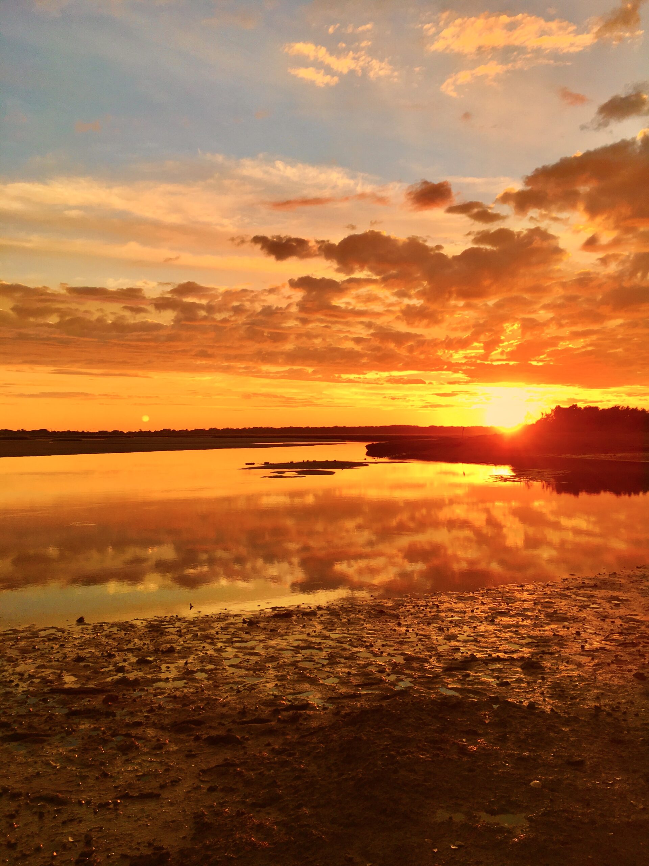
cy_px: 433
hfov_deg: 48.2
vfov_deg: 61.7
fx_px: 725
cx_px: 324
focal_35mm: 29
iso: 25
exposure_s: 1/442
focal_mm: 4.15
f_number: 2.2
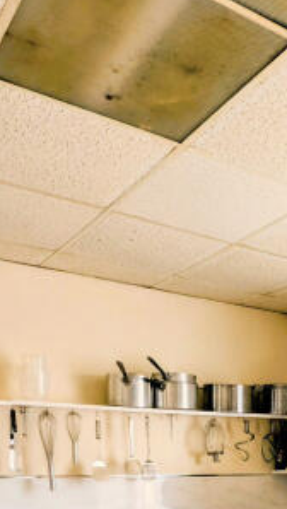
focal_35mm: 45
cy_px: 515
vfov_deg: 39.7
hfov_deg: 25.0
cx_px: 301
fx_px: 608
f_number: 1.95
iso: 42
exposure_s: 1/111
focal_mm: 2.23
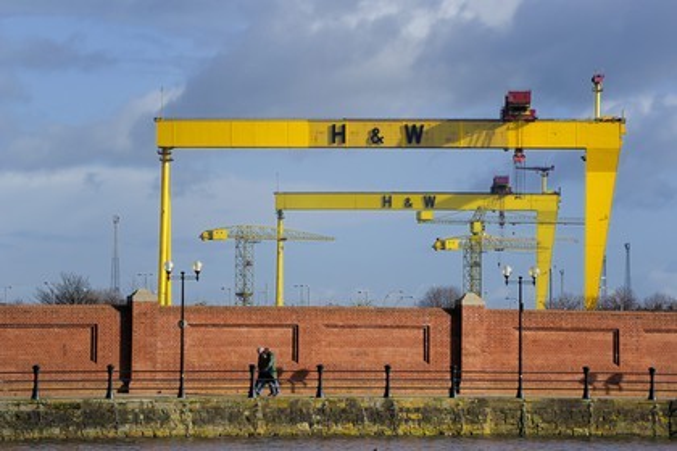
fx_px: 3291
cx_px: 338
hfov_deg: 11.7
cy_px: 226
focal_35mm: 175
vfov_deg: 7.8
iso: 800
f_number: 22
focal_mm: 175
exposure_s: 1/200
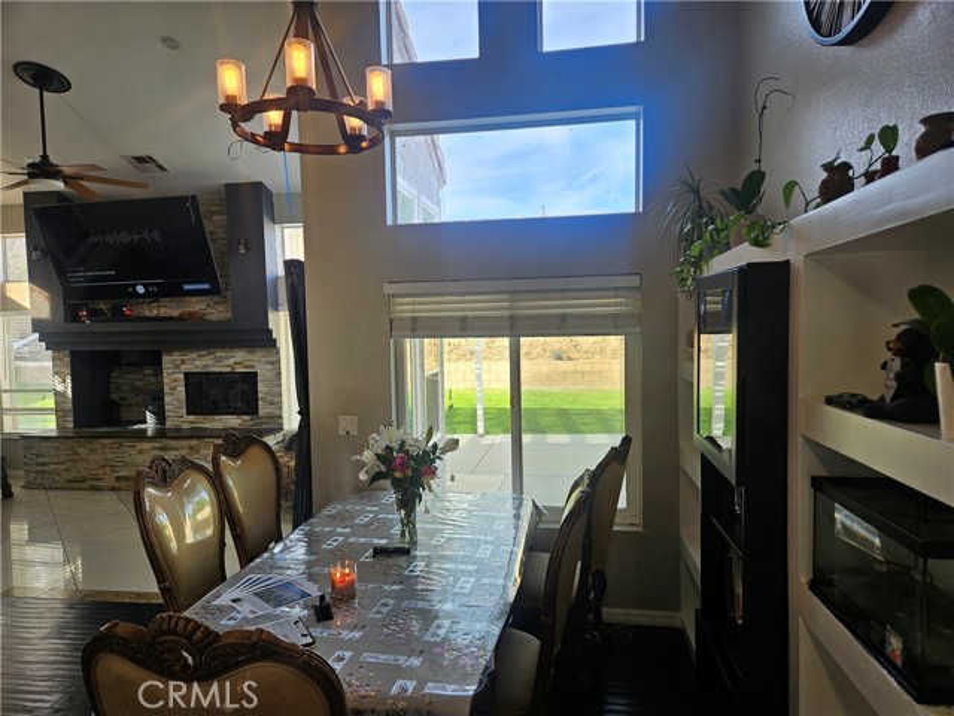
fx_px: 634
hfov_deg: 73.9
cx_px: 477
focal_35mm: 23
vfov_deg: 58.9
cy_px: 358
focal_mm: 5.4
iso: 25
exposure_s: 1/120
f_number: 1.8
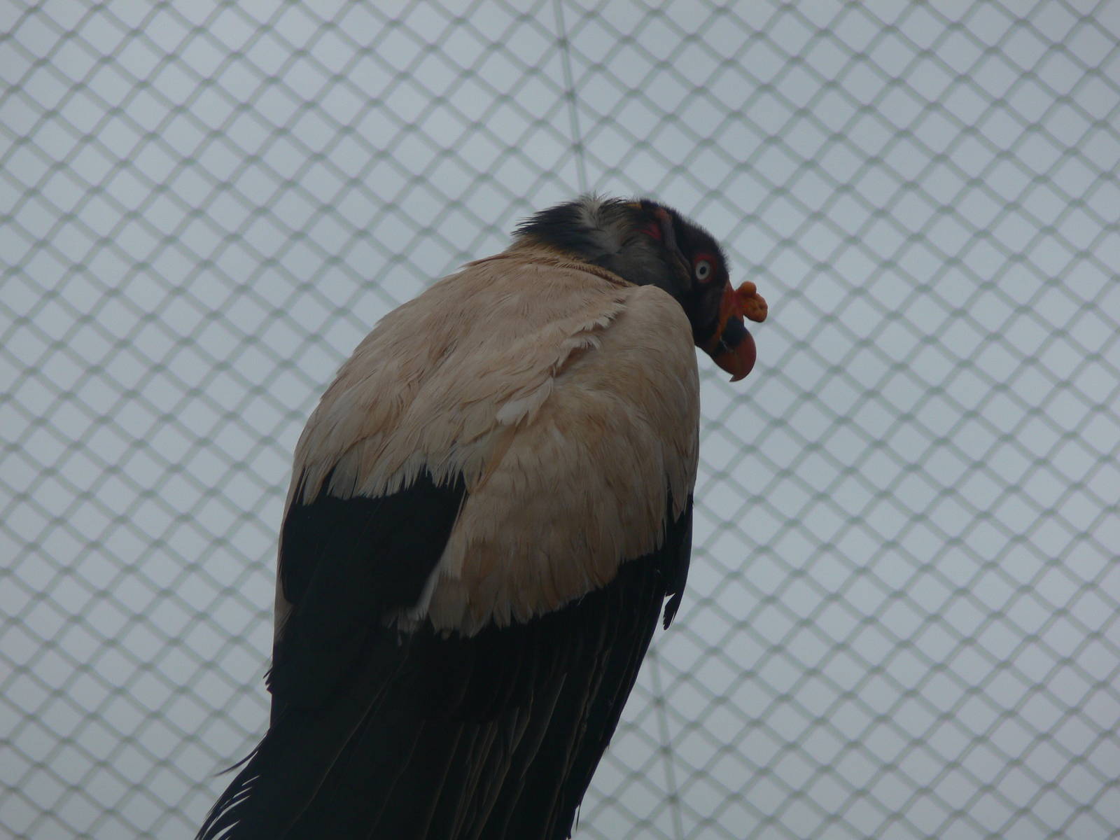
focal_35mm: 420
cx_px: 560
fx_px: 13589
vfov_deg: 3.5
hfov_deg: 4.7
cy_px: 420
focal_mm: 88.8
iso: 80
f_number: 5.6
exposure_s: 1/250
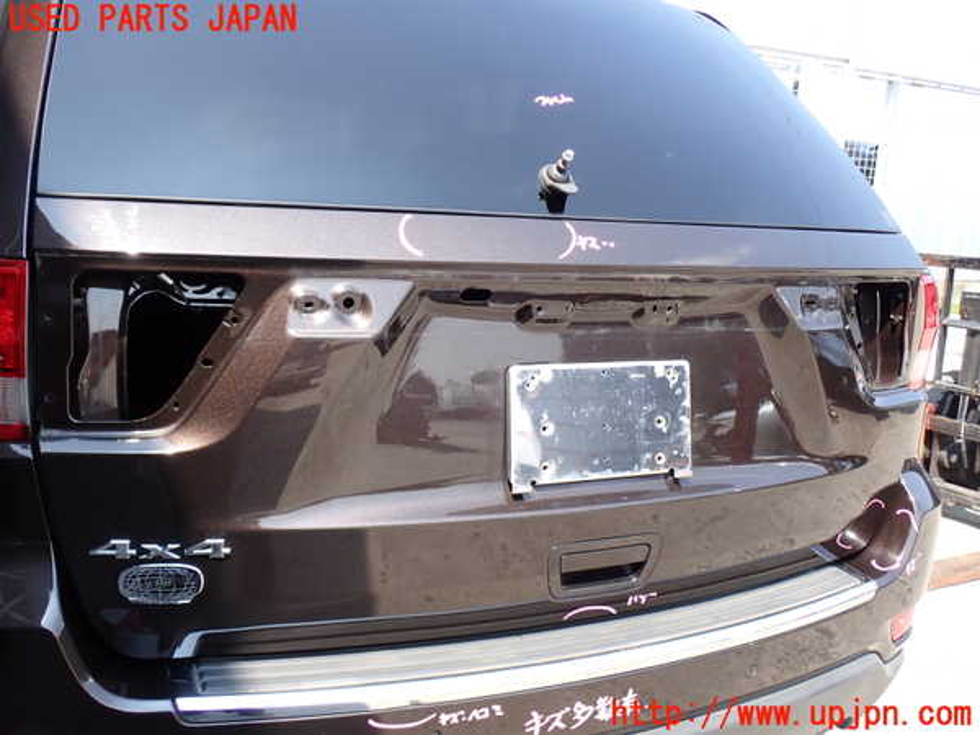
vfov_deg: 39.7
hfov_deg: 51.4
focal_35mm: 36
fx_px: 1019
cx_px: 490
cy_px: 368
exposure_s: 1/200
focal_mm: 6.37
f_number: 3.5
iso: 100
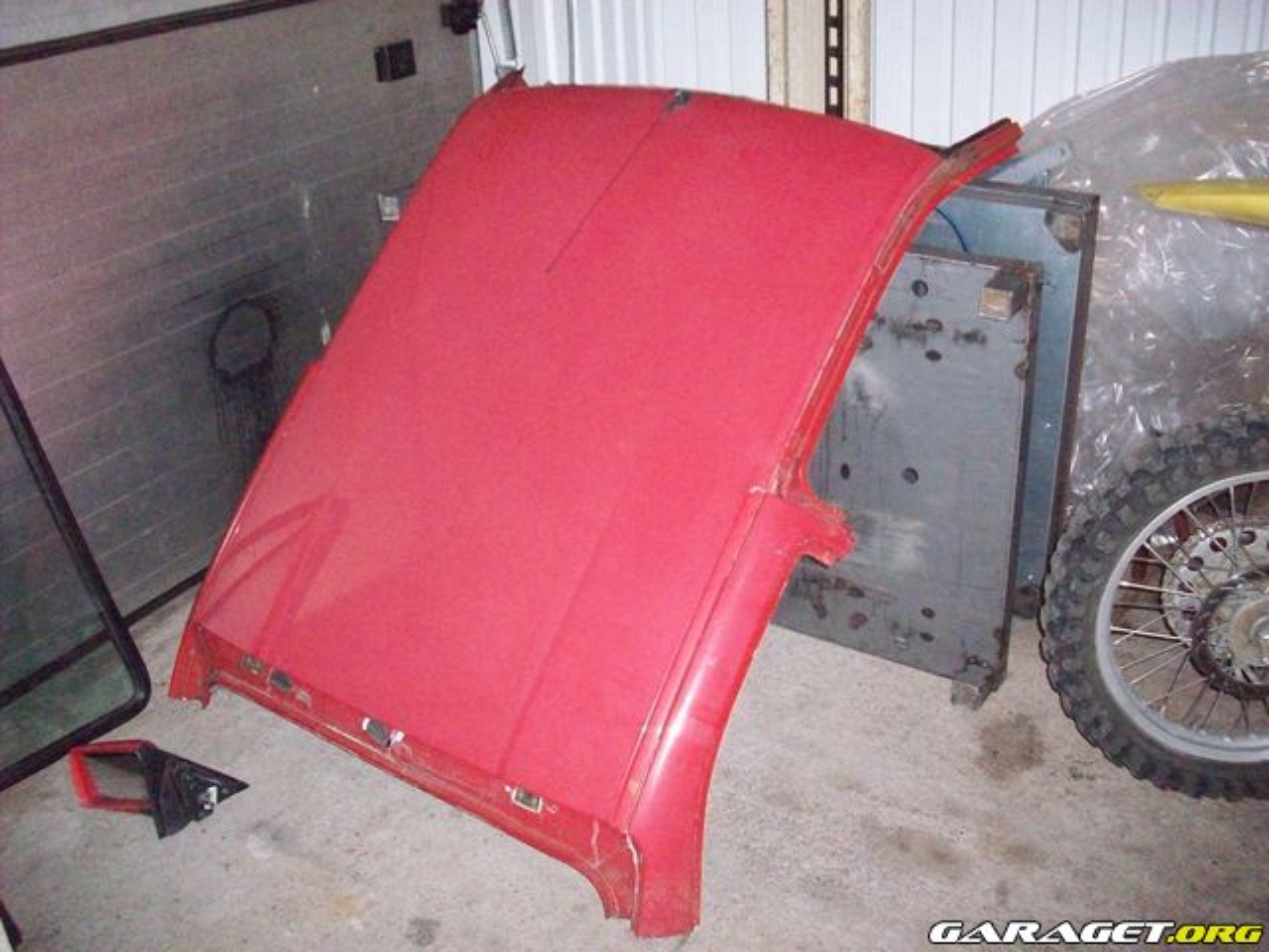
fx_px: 1356
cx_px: 634
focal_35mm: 37
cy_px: 476
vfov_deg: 38.7
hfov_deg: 50.1
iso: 800
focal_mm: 6.2
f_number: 2.8
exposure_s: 1/512
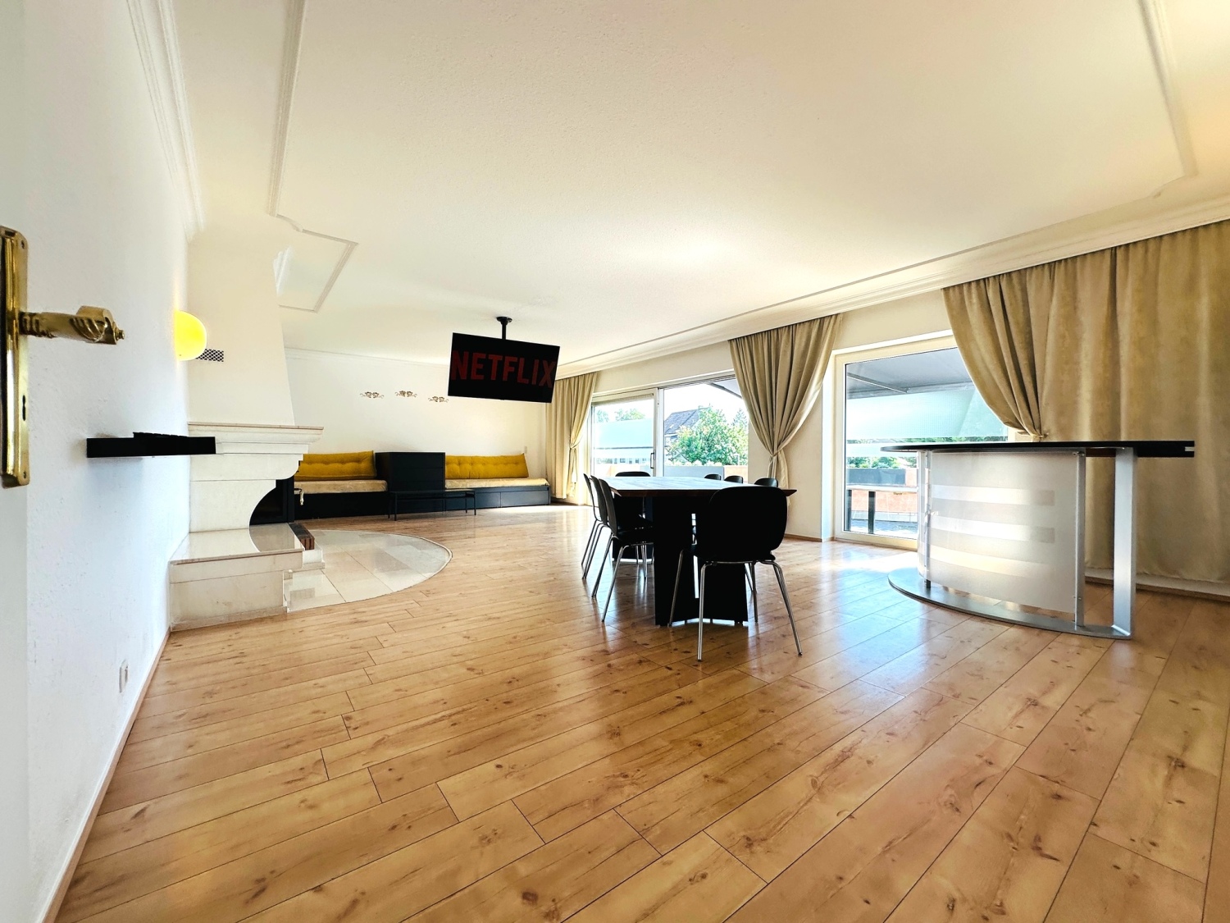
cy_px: 462
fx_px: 497
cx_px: 615
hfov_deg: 102.1
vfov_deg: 85.7
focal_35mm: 14
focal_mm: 2.22
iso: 40
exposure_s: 1/157
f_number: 2.2
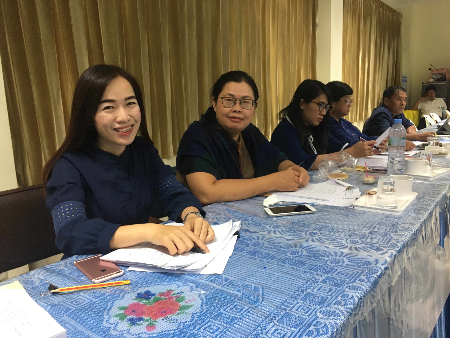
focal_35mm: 29
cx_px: 225
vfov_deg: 48.2
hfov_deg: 61.7
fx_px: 377
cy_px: 169
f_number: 2.2
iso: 160
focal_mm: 4.15
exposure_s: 1/33
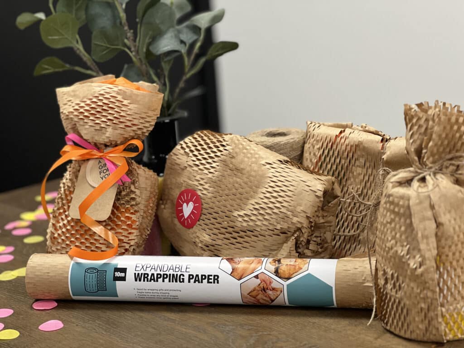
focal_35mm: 77
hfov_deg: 25.3
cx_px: 232
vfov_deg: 19.1
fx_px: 1032
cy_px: 174
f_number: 2.8
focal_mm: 9
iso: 160
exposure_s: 1/33
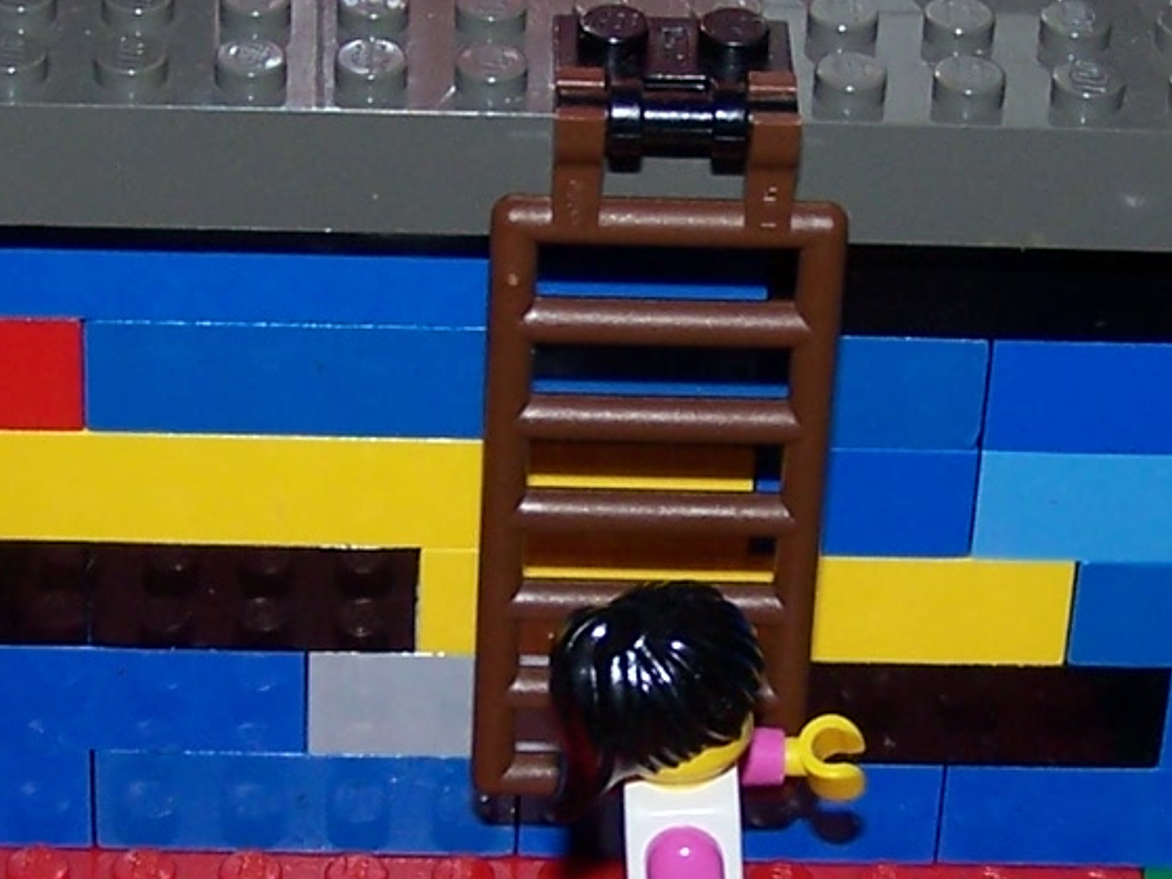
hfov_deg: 14.2
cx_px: 630
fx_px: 4706
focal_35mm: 139
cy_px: 494
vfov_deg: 10.7
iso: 80
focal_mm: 6.3
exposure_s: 1/60
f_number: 2.8
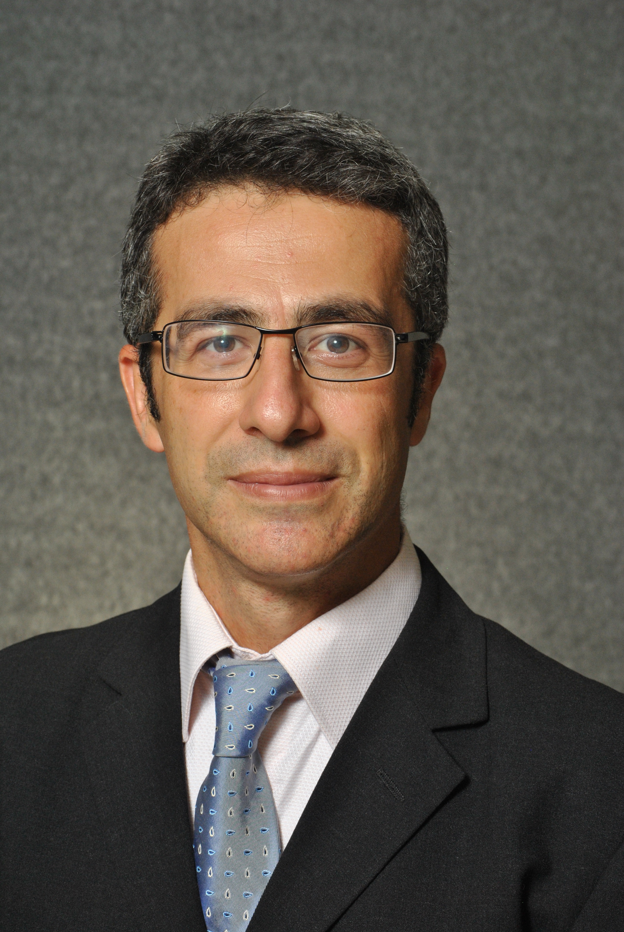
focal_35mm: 102
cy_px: 466
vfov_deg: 20.0
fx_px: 2644
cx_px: 312
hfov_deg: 13.5
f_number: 8
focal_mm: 68
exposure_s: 1/100
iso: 400
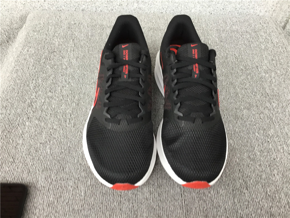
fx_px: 260
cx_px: 145
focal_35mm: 31
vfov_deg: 45.4
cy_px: 109
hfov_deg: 58.4
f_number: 2.4
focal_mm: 3.3
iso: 50
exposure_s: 1/33
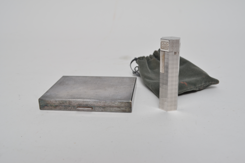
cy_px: 82
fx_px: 285
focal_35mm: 42
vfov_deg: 31.8
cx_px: 122
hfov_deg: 46.5
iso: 250
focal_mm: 28
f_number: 8
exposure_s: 1/125
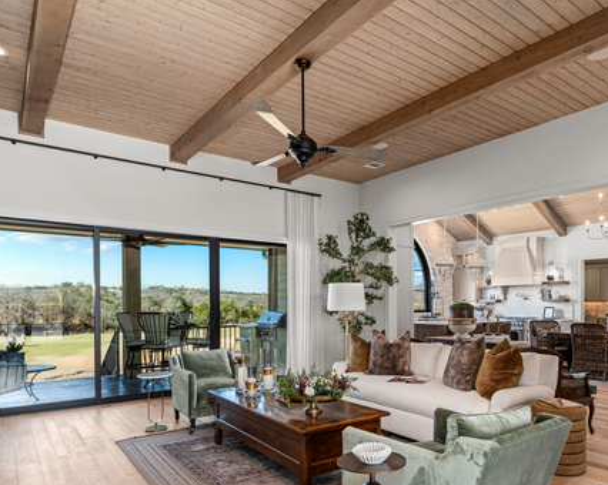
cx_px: 363
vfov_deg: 58.0
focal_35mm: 24
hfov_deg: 69.7
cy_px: 302
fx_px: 431
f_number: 8
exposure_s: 1/8
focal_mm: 17
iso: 400
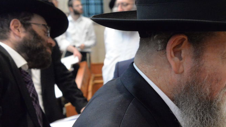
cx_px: 237
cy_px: 82
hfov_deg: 21.9
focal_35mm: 93
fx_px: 558
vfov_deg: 13.0
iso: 6400
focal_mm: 42
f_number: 7.1
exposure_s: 1/200
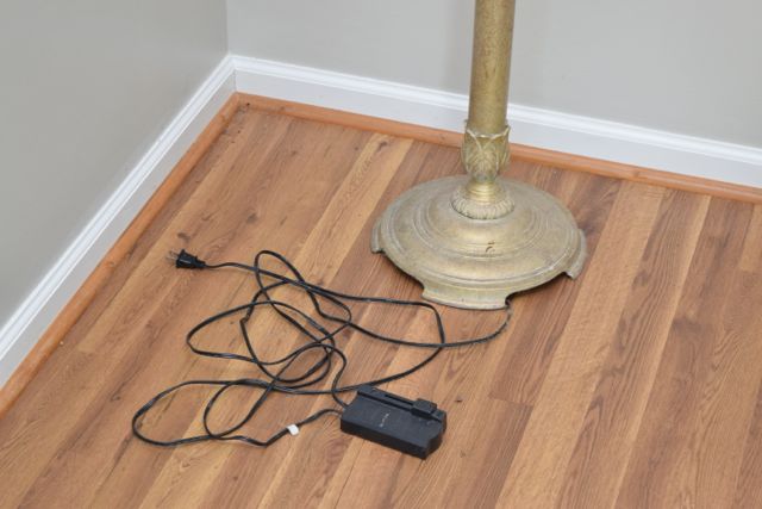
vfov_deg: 16.6
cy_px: 254
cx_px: 381
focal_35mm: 82
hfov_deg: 24.6
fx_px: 1747
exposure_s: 1/125
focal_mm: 55
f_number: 5.6
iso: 800
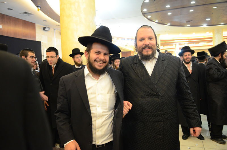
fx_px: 160
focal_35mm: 26
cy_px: 75
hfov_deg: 70.5
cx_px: 114
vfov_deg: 50.2
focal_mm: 17
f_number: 2.8
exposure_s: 1/60
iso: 2000
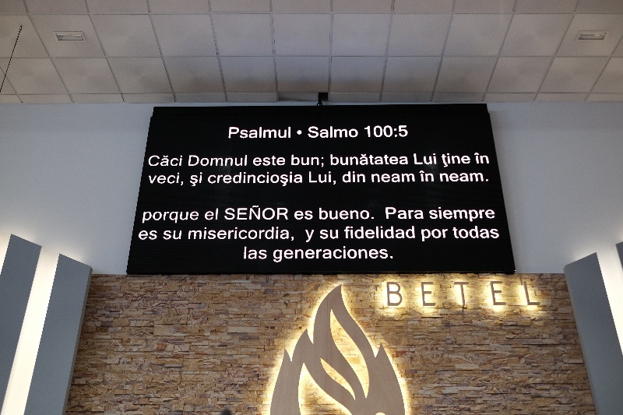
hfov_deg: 54.4
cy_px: 208
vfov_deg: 37.8
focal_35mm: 35
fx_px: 606
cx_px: 312
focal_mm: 23
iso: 800
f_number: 2
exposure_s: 1/125
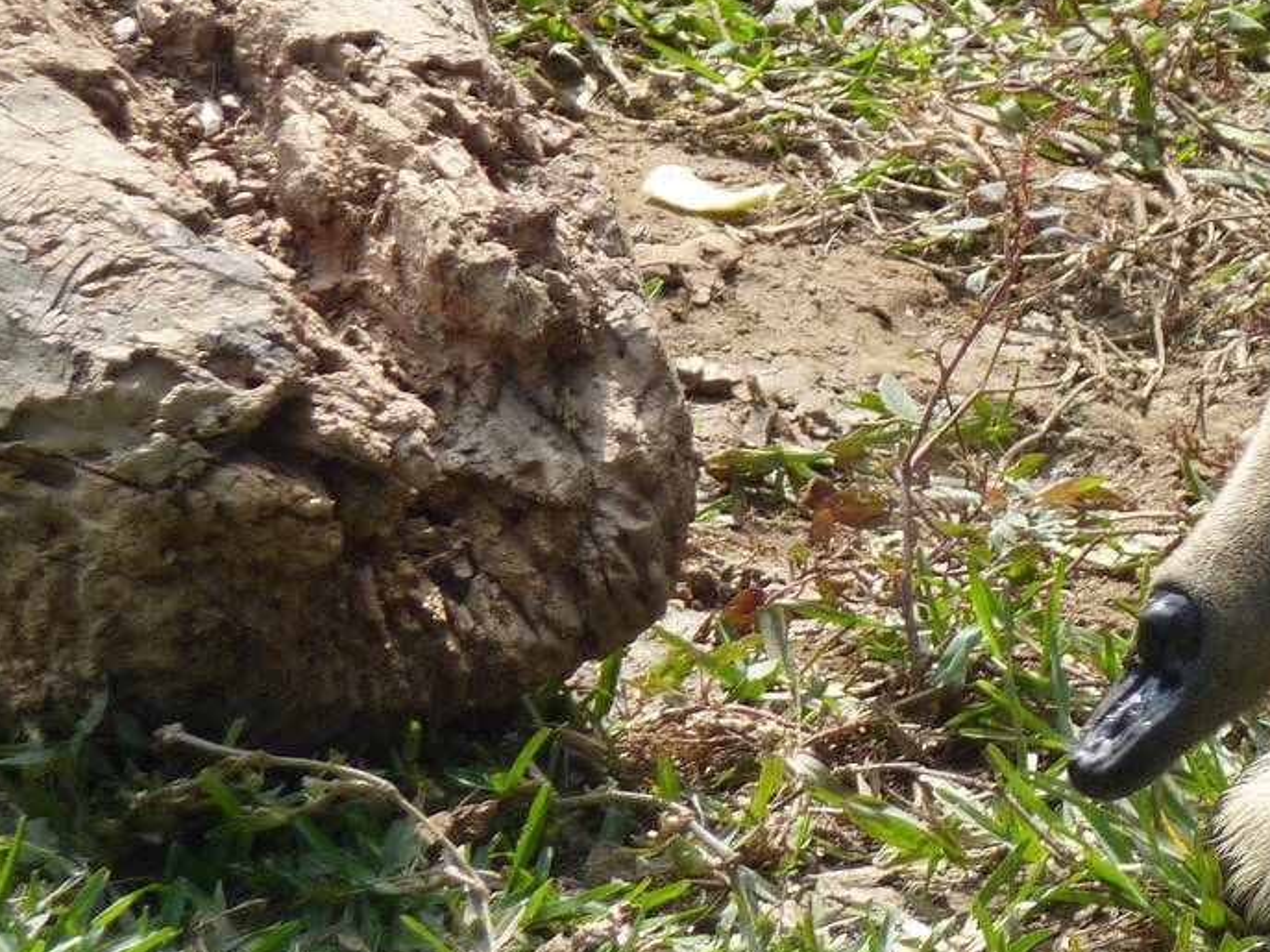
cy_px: 270
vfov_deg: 2.1
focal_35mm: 699
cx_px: 1405
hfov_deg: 2.8
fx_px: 25641
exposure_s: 1/160
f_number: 4.9
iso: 80
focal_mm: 49.2
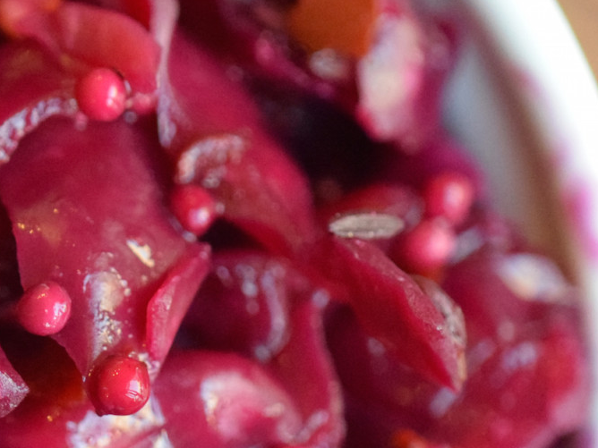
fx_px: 13095
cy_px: 356
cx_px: -123
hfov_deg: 2.6
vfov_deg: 2.0
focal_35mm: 758
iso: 6400
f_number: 4.5
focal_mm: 200
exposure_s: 1/100
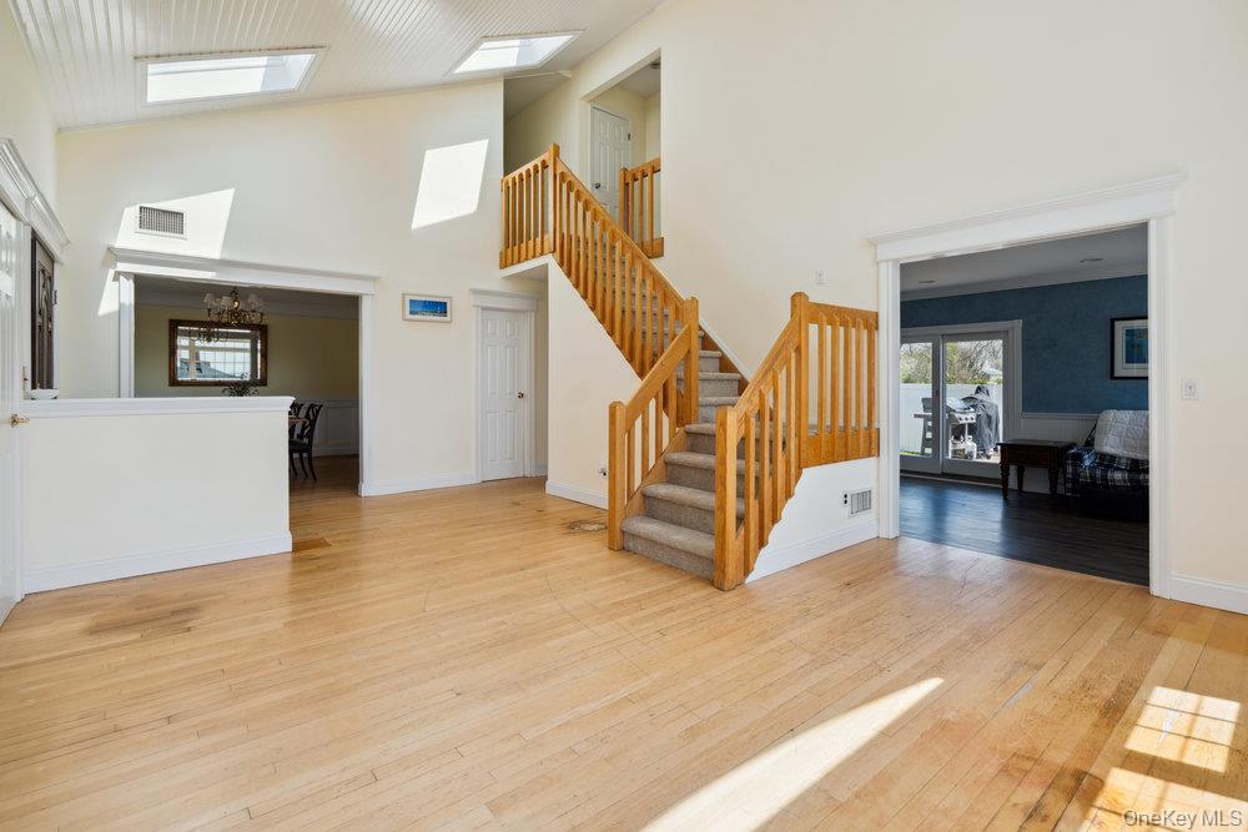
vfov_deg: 73.8
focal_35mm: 16
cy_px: 416
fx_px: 555
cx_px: 624
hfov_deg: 96.7
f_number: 5.6
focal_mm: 16
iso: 50
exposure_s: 1/80
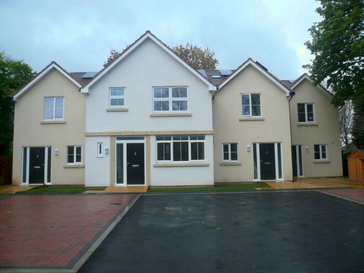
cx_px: 182
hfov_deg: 63.4
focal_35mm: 28
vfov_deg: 49.7
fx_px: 294
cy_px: 136
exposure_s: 1/640
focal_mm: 4.6
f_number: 2.8
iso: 100
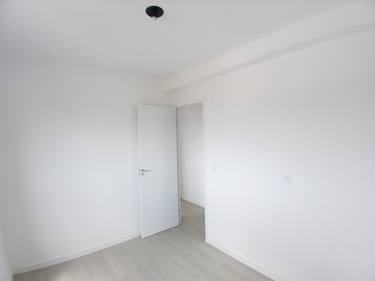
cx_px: 188
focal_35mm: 17
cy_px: 140
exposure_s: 1/120
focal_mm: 1.4
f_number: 2.2
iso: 80
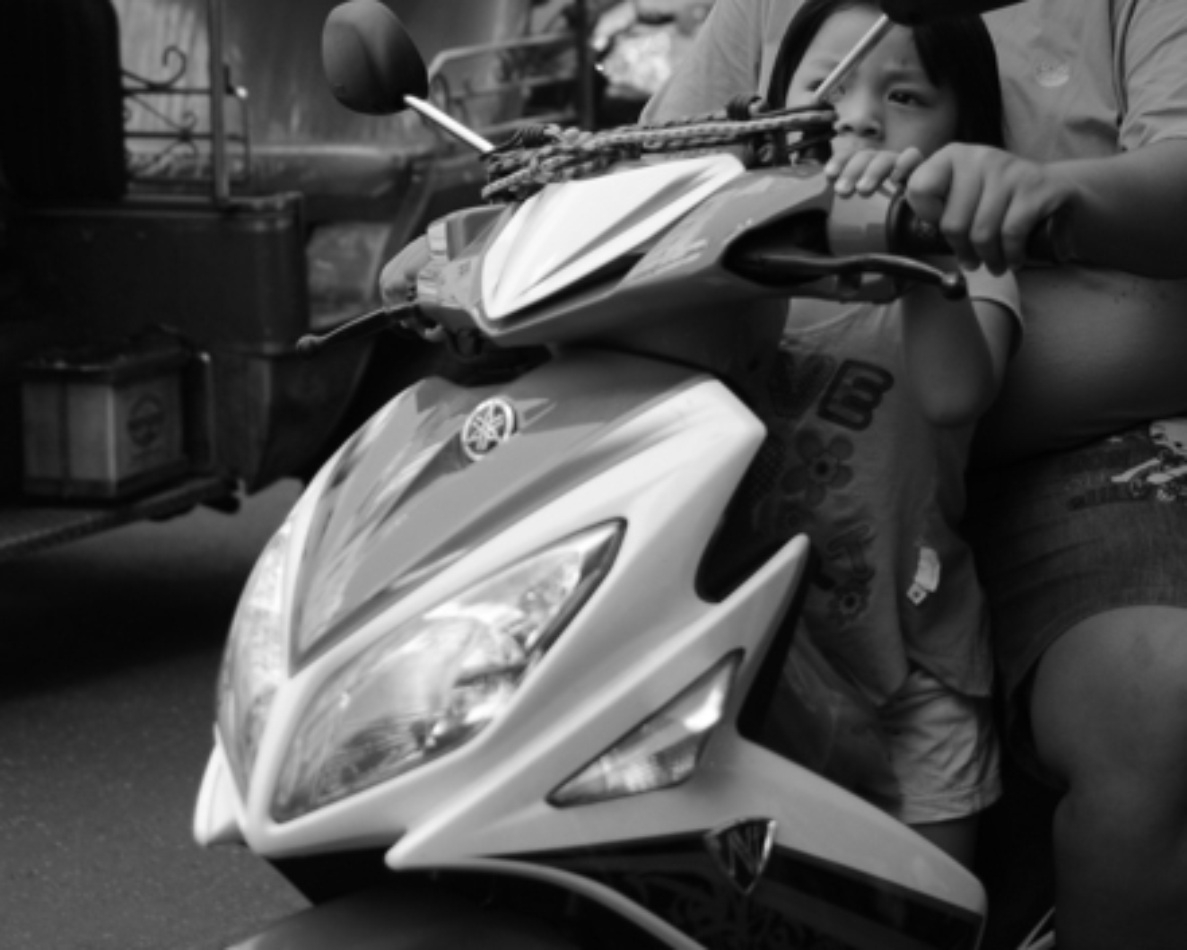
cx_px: 345
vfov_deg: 13.4
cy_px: 108
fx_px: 4009
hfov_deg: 16.8
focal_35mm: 114
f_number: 2.2
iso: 140
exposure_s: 1/1000
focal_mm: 35
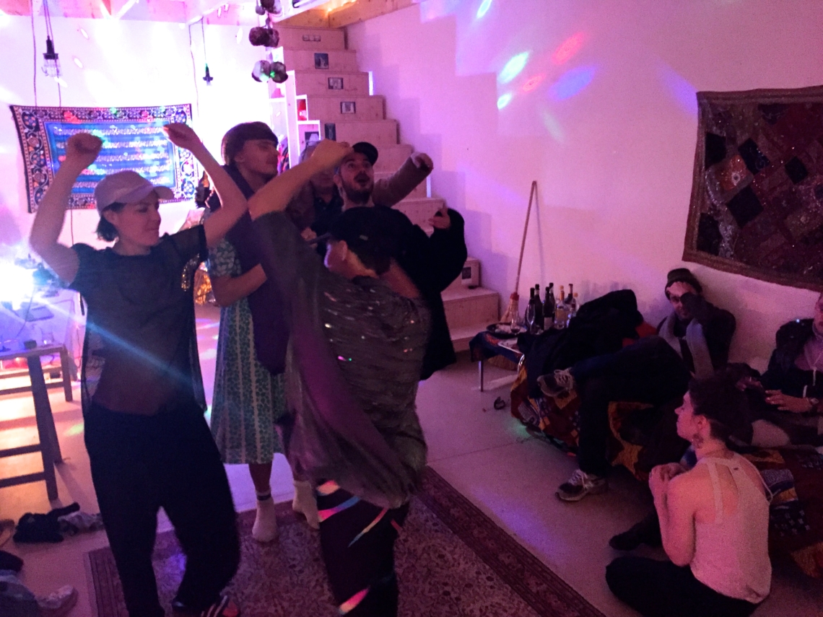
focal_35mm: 29
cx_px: 412
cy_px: 308
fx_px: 689
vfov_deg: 48.2
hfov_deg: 61.7
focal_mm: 4.15
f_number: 2.2
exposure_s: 1/17
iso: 400
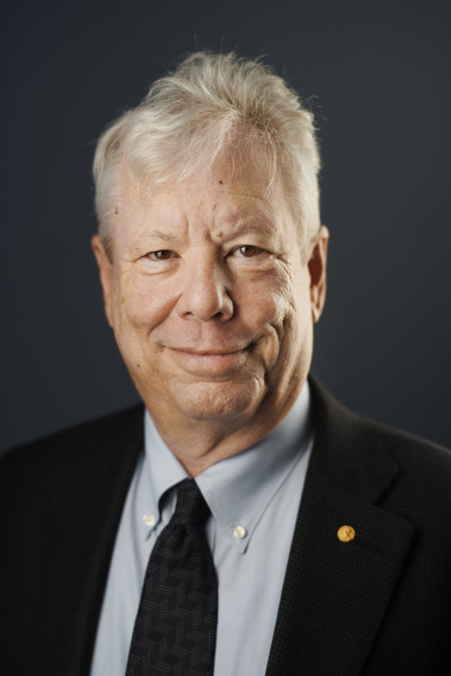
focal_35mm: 58
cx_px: 226
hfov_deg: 23.4
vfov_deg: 34.5
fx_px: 1090
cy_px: 338
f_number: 2.5
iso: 500
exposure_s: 1/200
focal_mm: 58
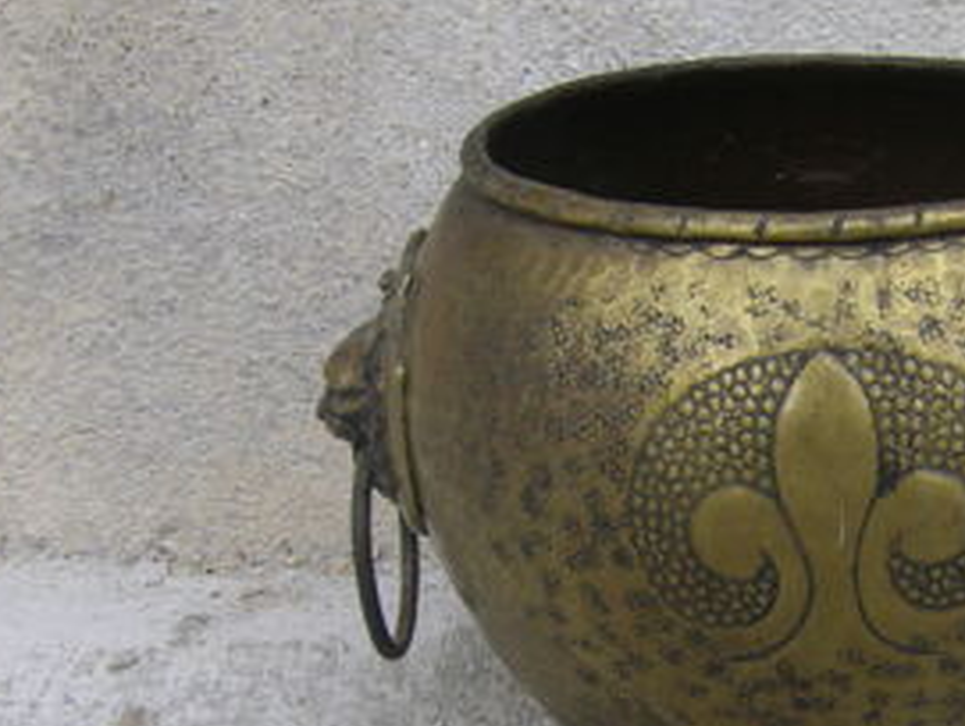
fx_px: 2345
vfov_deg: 17.5
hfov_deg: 22.7
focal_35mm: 84
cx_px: 847
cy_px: 530
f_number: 3.5
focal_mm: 6.3
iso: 64
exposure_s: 1/160
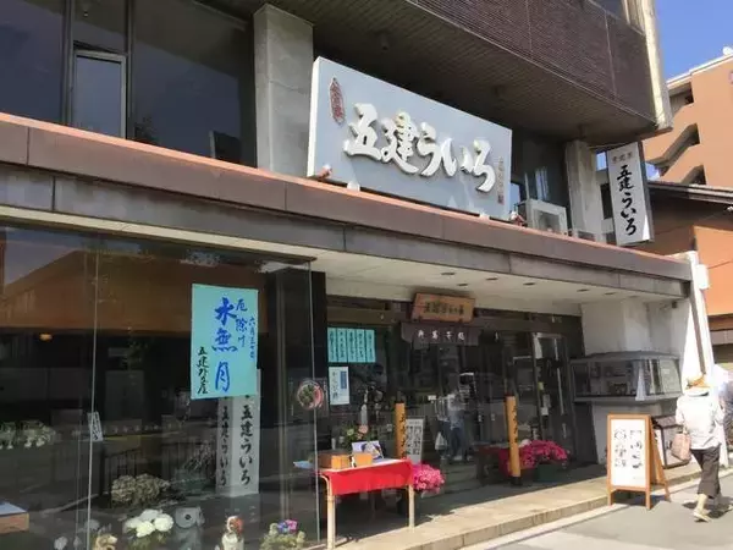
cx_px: 366
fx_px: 614
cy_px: 275
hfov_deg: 61.7
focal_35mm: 29
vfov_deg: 48.2
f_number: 2.2
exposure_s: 1/1014
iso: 32
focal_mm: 4.15
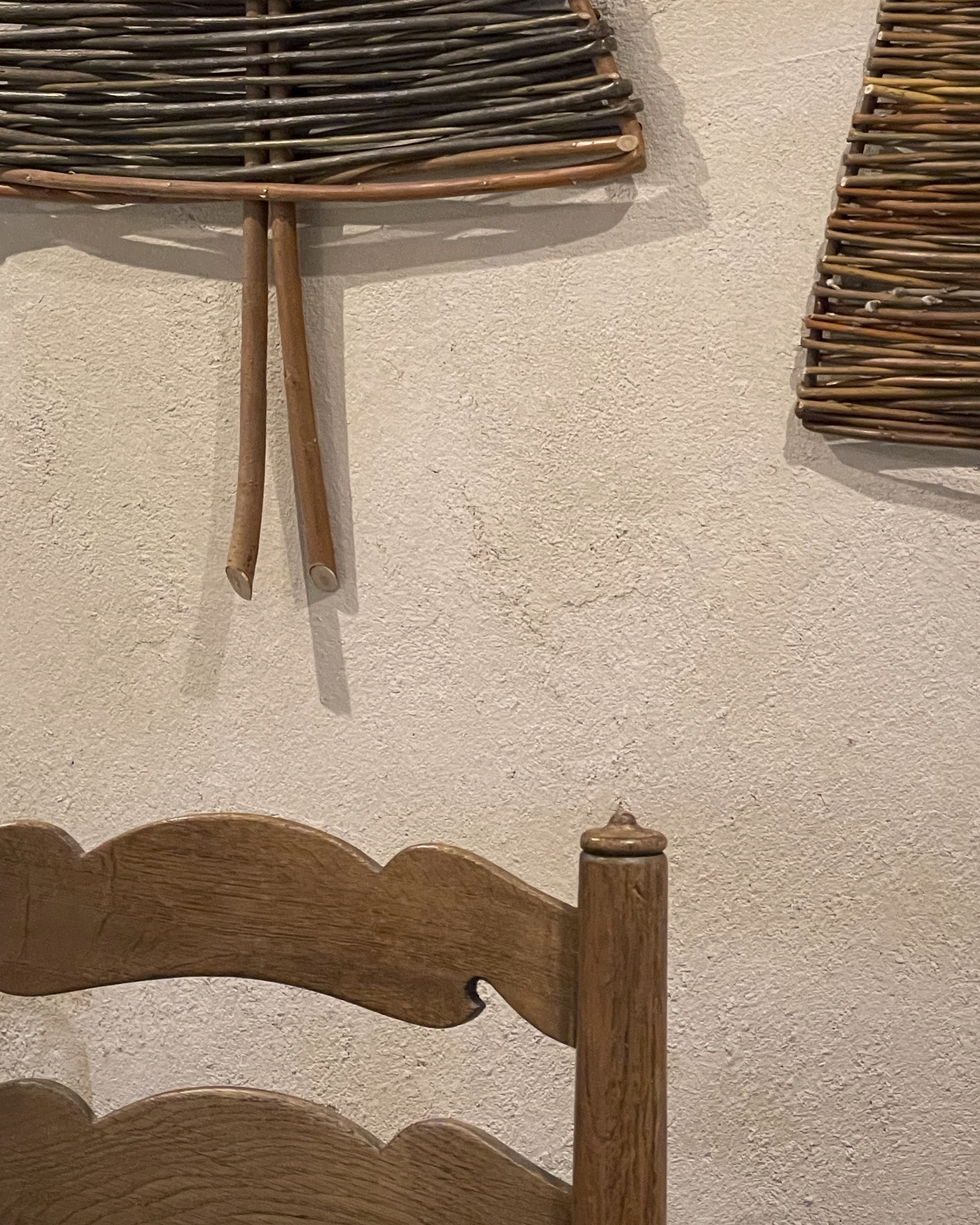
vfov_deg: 21.0
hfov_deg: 17.1
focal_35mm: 90
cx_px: 527
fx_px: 3263
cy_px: 221
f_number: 2
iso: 400
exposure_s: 1/50
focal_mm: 6
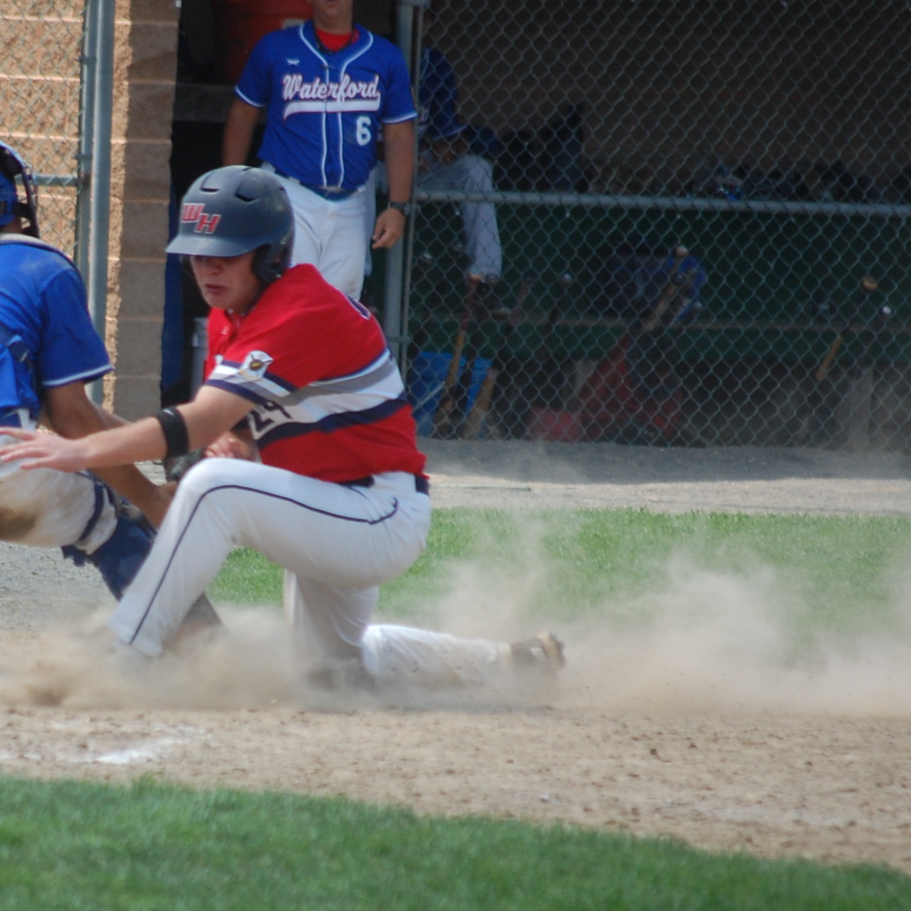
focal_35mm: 556
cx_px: 44
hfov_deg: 3.2
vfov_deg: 3.2
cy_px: 528
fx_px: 16555
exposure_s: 1/800
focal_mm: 200
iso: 400
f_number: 5.6
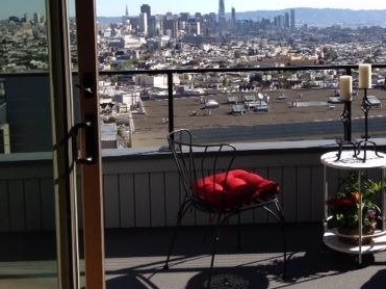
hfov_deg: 33.2
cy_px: 69
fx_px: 635
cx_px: 285
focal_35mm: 57
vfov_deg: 25.3
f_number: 2.4
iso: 80
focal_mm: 4.12
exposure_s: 1/1869
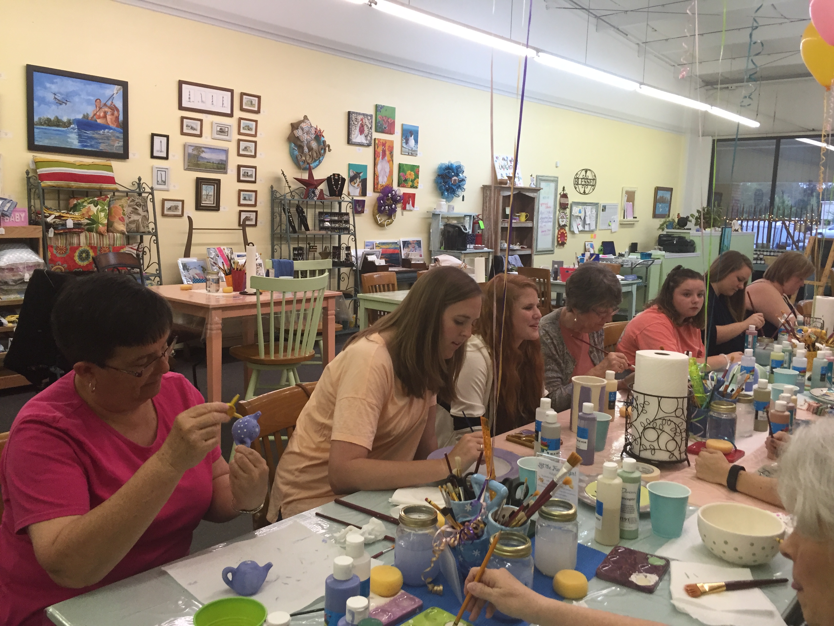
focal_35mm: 29
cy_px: 313
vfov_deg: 48.2
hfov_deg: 61.7
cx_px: 417
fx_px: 699
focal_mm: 4.15
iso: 50
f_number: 2.2
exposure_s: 1/30
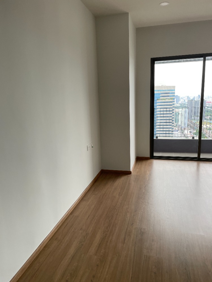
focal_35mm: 26
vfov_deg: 67.3
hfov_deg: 53.1
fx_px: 212
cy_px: 141
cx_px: 106
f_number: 1.6
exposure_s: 1/128
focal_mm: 4.2
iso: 32
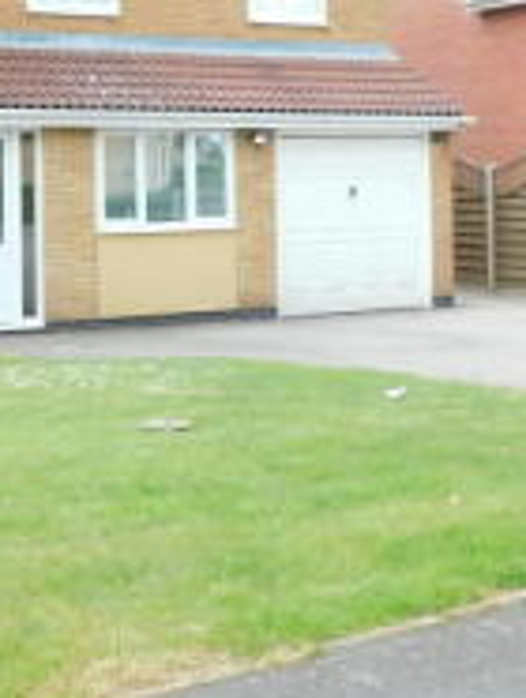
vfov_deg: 26.4
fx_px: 1455
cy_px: 126
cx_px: 178
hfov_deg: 20.4
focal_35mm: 72
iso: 125
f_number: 3
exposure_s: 1/60
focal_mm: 4
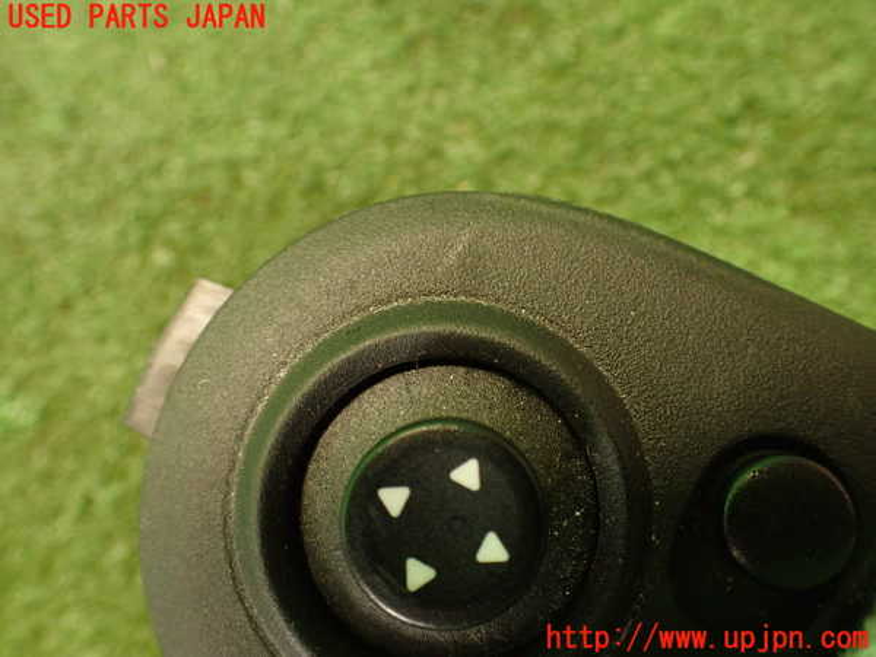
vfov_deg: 44.2
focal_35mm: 32
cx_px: 438
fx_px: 810
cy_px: 328
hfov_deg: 56.8
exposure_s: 1/30
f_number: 2.4
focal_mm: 5.79
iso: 800
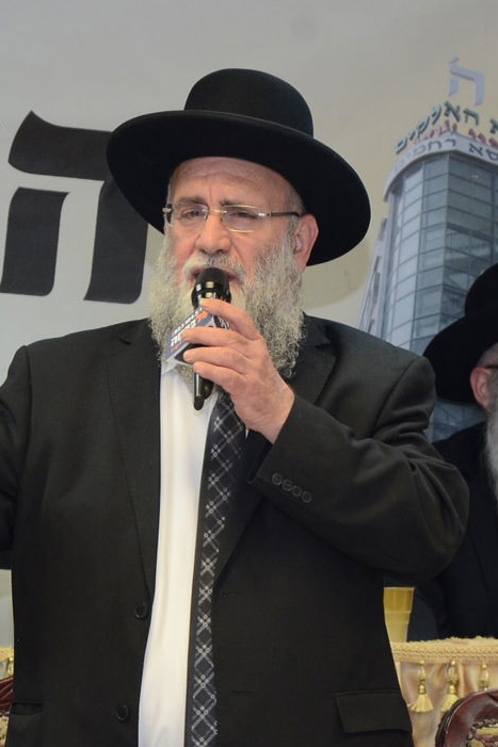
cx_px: 204
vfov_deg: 7.7
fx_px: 5563
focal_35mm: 268
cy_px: 443
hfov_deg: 5.1
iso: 1000
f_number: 5.6
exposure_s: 1/80
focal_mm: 98
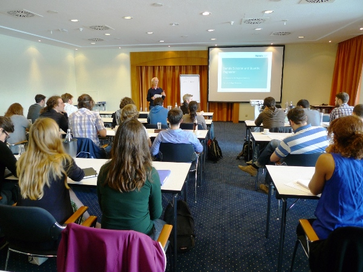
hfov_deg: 71.6
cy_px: 136
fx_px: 252
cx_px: 182
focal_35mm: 24
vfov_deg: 56.8
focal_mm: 5.1
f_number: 2
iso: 160
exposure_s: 1/30
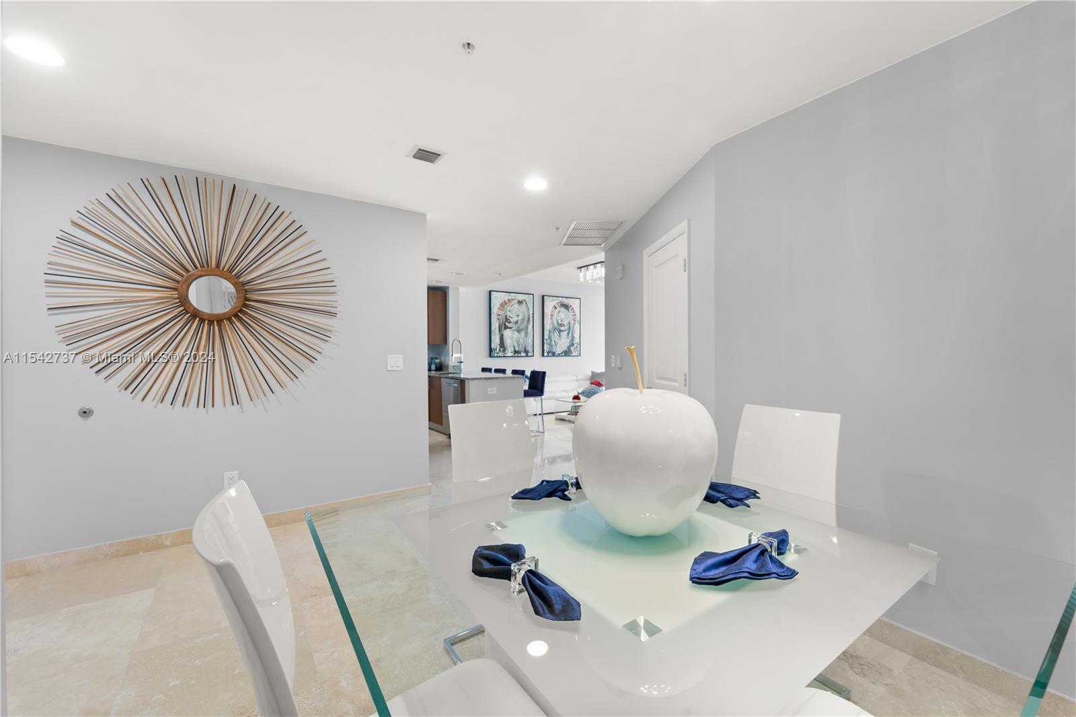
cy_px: 358
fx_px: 418
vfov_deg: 81.2
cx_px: 538
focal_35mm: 14
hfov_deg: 104.3
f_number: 11
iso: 320
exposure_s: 1/1.67
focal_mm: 14
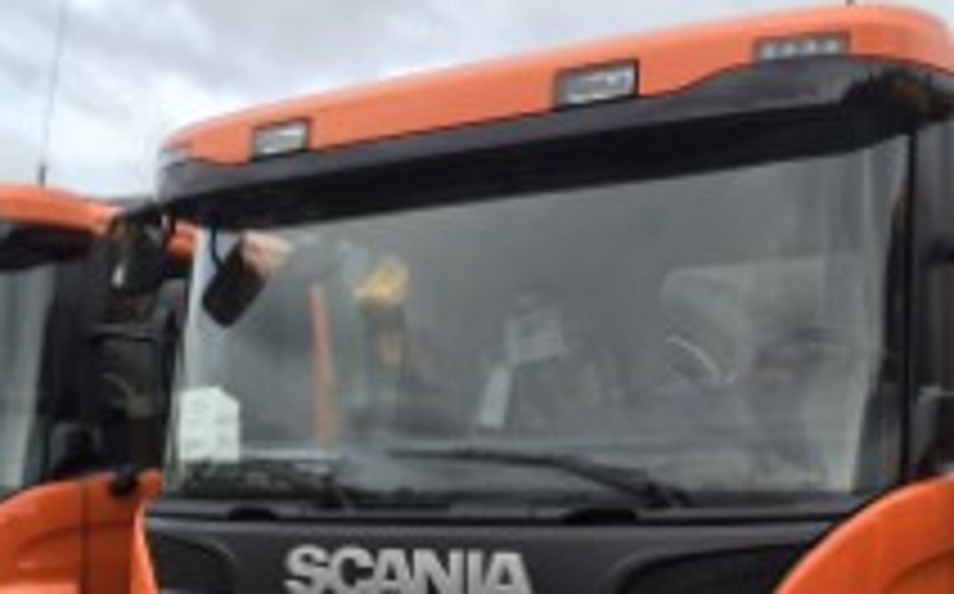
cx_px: 630
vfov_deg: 21.7
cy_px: 554
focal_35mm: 58
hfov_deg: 34.8
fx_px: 1506
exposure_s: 1/760
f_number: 2.2
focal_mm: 4.15
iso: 32
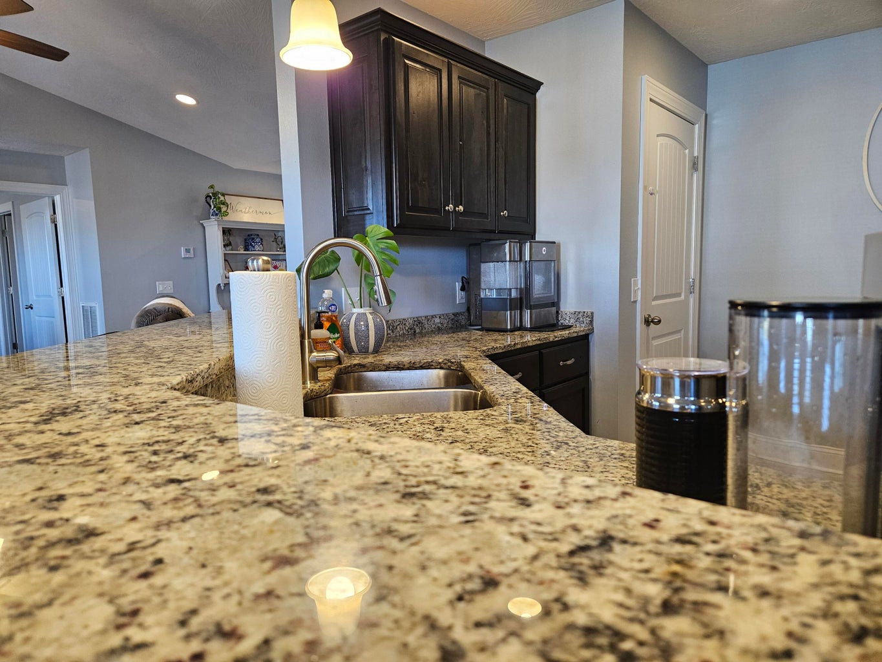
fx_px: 586
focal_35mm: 23
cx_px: 441
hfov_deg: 73.9
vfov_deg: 58.9
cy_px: 331
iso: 200
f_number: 1.8
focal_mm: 5.4
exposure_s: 1/120
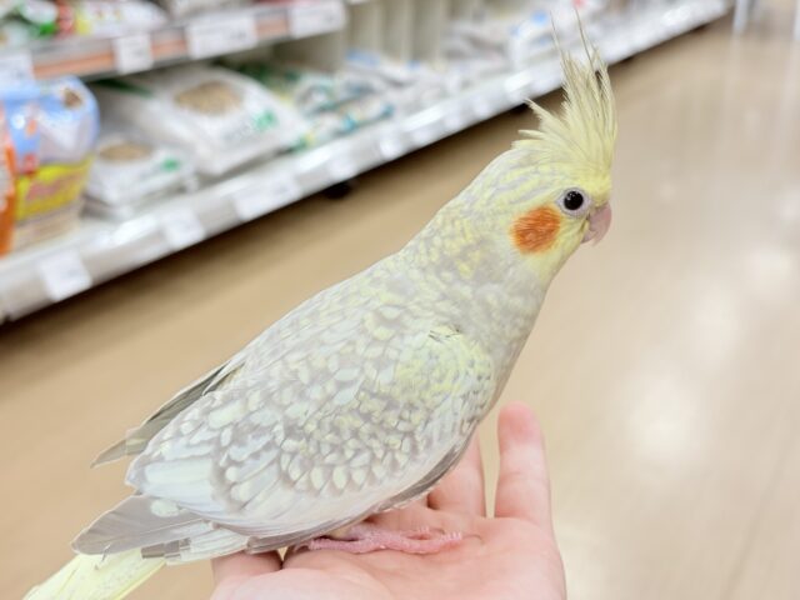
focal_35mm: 52
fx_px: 1202
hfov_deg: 36.8
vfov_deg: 28.0
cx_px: 400
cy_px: 300
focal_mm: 5.96
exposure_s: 1/50
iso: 50
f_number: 1.6
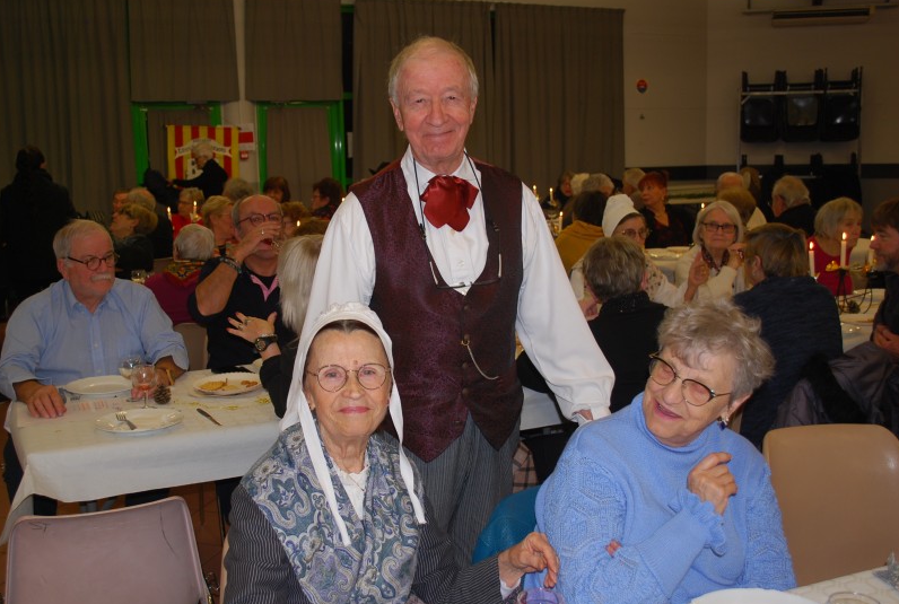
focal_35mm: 37
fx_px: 926
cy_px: 290
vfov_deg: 36.1
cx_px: 408
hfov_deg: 51.7
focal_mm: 22
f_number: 4
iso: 200
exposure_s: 1/60
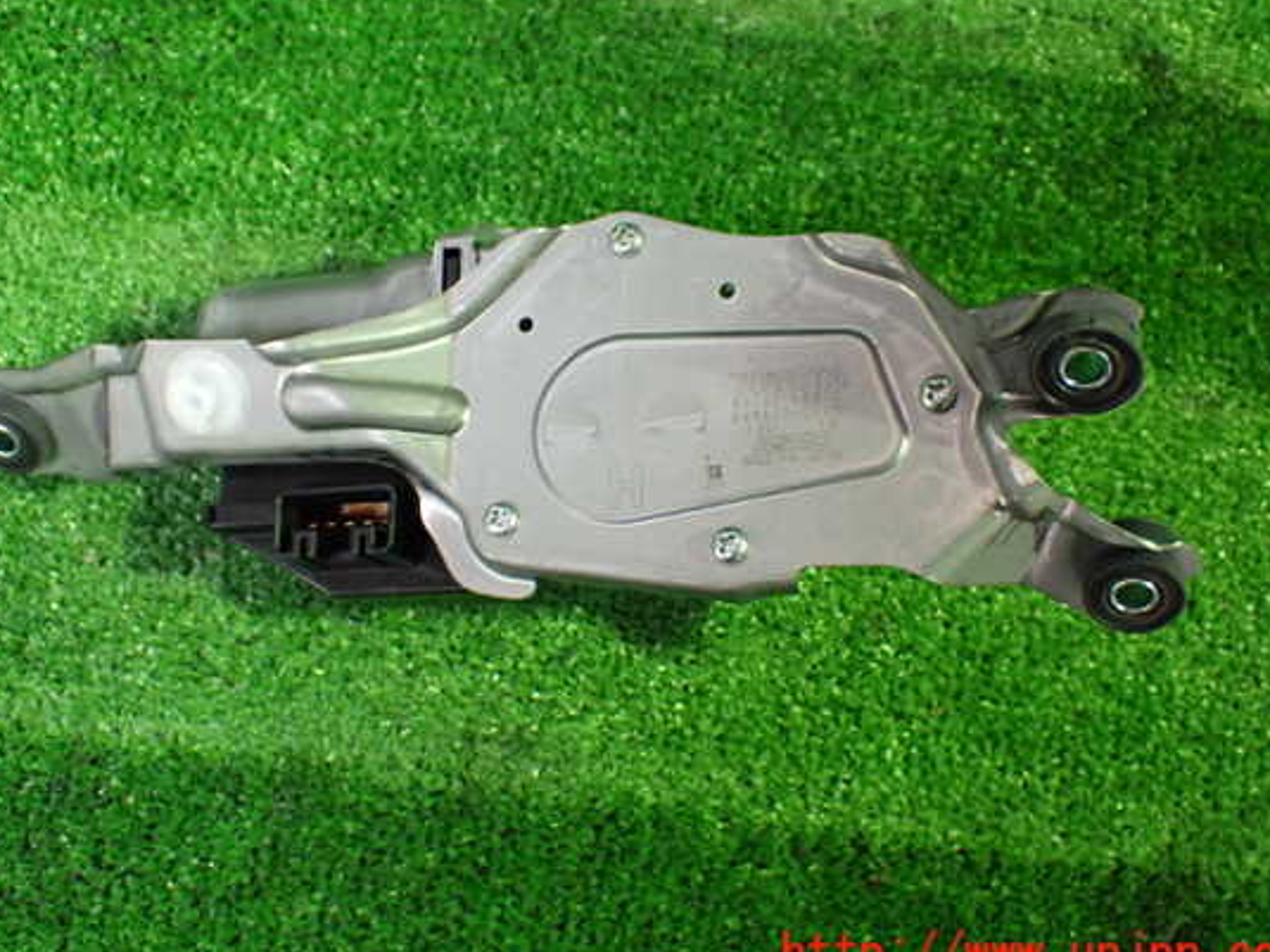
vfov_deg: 31.5
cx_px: 605
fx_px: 1687
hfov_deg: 41.2
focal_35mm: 46
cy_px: 451
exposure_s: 1/40
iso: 1000
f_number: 2.8
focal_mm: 7.31
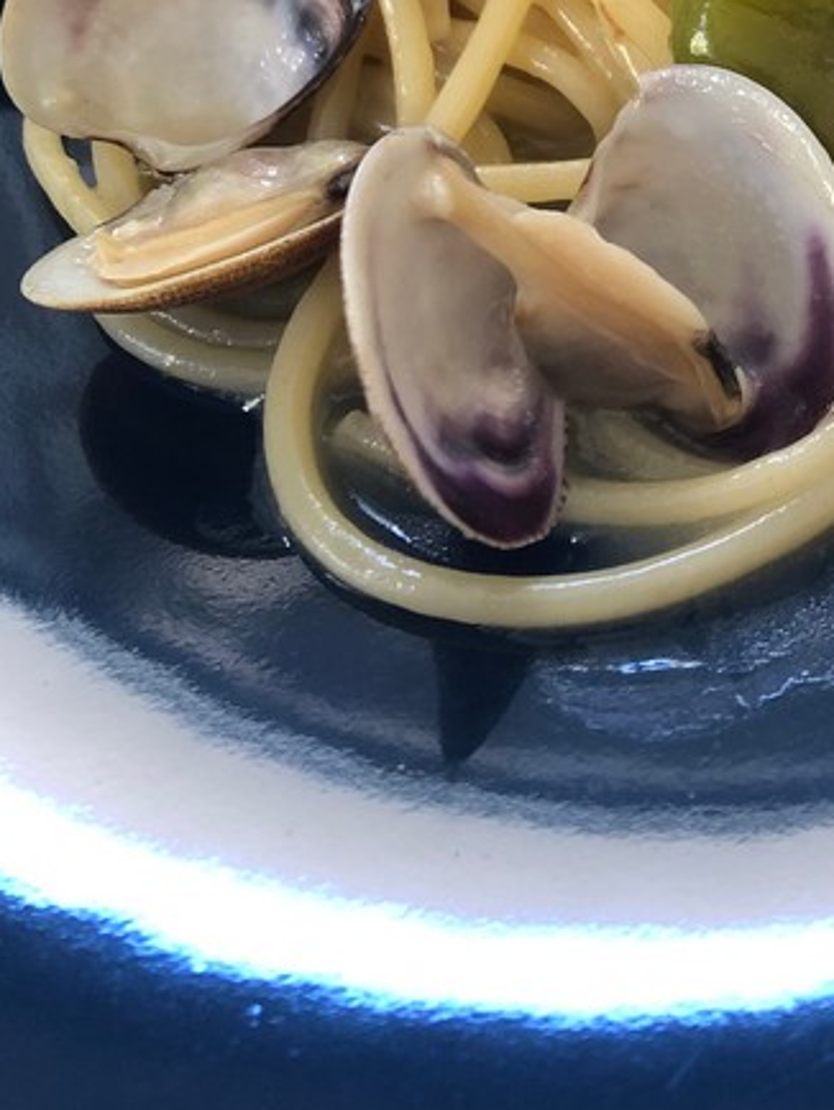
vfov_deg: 30.8
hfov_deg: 24.1
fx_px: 1861
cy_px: 3
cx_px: 838
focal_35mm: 58
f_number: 1.8
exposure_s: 1/15
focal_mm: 3.99
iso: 64
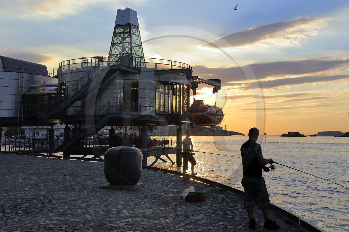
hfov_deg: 41.1
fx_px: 465
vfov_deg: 28.0
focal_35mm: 48
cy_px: 116
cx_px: 174
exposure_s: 1/100
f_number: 16
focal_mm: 48
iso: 200
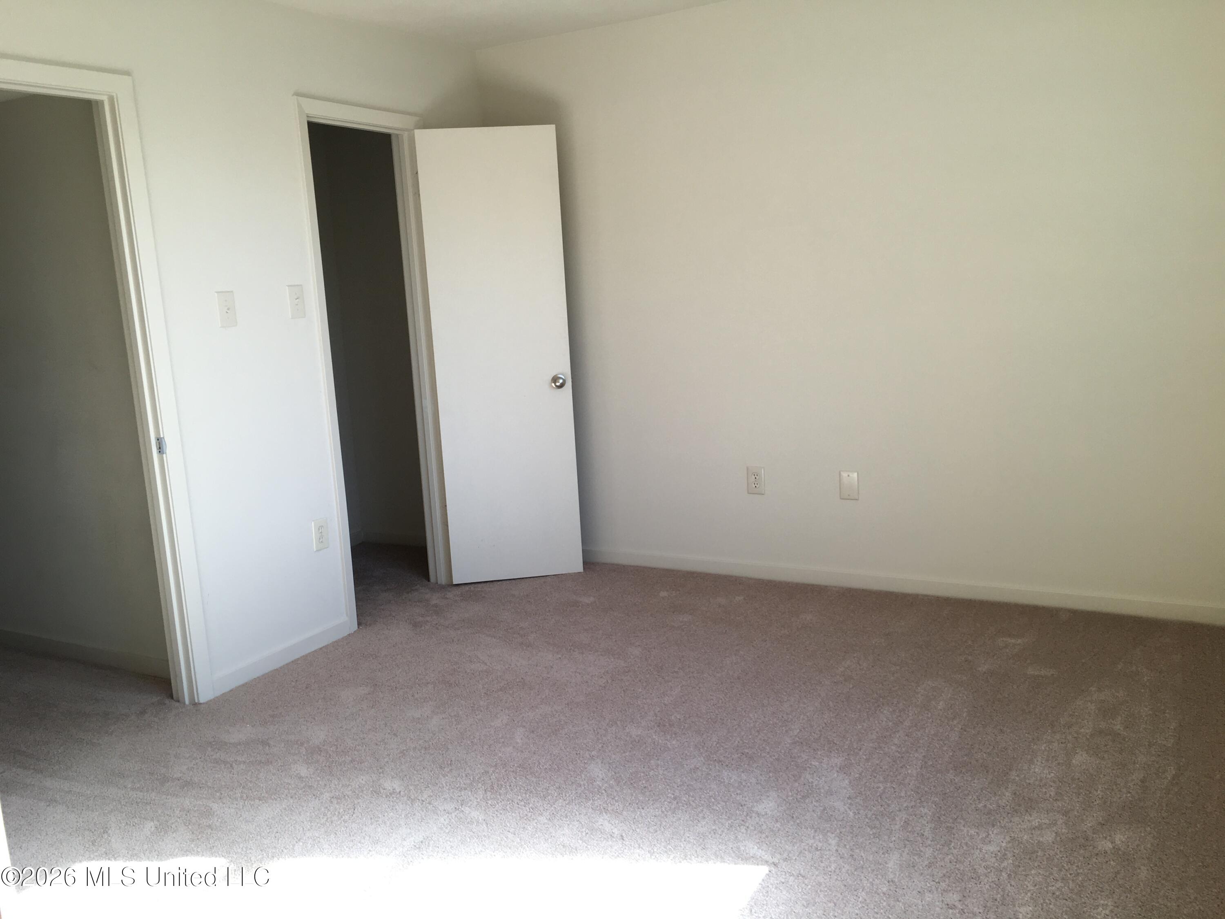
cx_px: 612
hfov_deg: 61.7
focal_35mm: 29
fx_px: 1026
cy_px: 460
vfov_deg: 48.2
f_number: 2.2
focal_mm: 4.15
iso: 32
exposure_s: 1/120
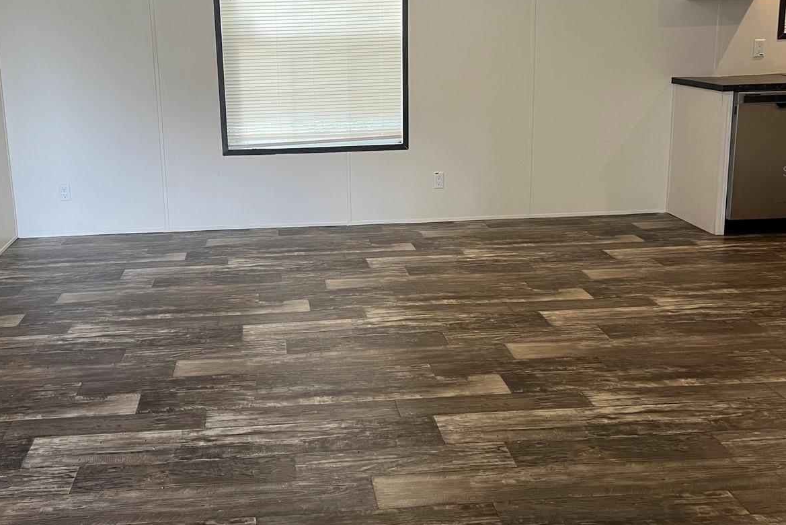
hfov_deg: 51.5
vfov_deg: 35.6
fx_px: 808
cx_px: 309
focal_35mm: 37
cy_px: 171
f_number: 1.5
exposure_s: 1/60
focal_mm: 5.7
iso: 80
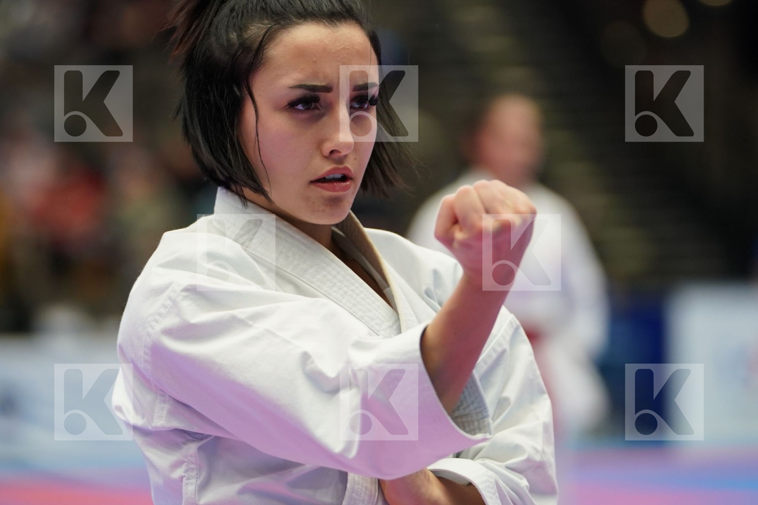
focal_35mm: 210
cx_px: 379
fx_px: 4421
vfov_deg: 6.5
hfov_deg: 9.8
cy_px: 252
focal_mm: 140
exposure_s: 1/500
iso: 1250
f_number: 2.8
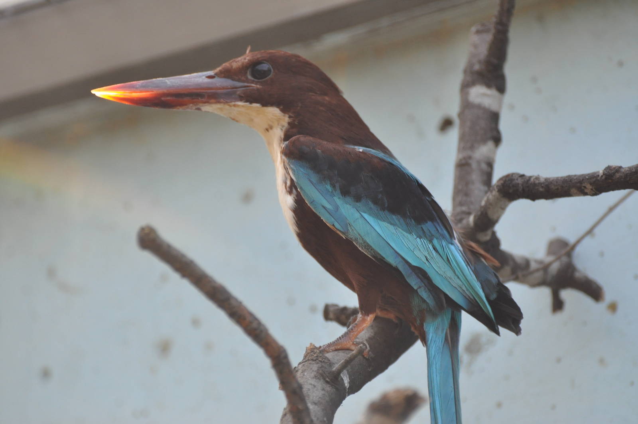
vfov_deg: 4.2
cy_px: 212
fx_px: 5842
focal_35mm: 330
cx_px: 319
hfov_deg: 6.3
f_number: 5.3
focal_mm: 220
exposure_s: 1/500
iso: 1000
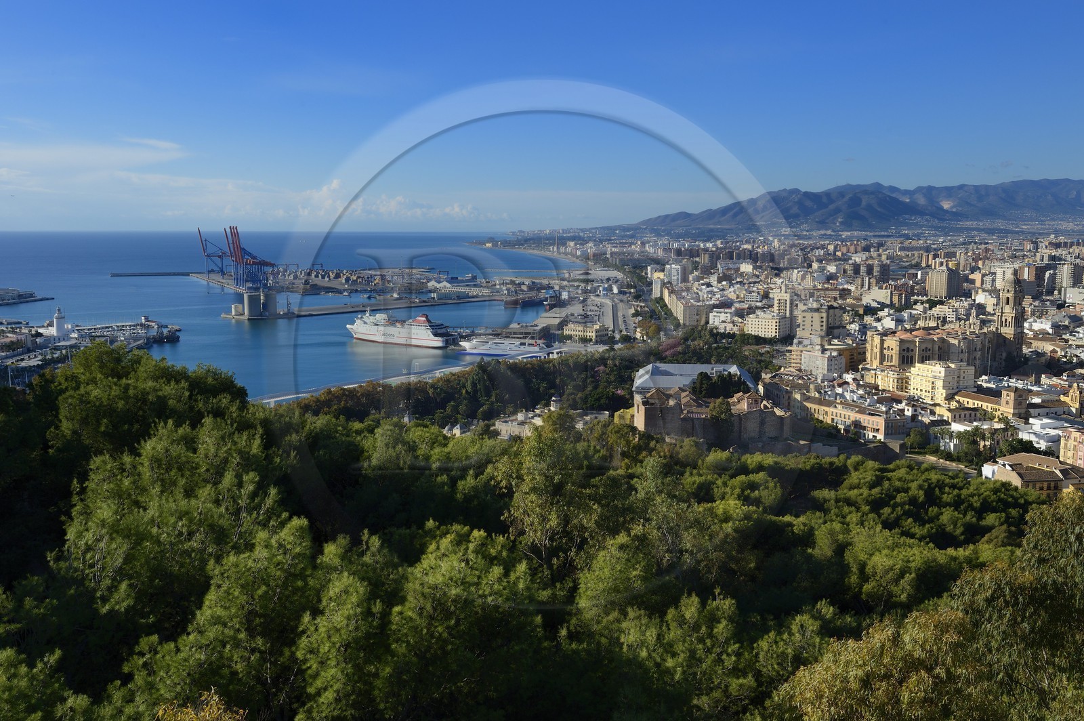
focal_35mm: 32
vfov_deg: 41.0
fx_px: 963
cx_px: 542
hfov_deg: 58.8
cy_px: 360
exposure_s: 1/250
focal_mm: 32
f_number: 14
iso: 200
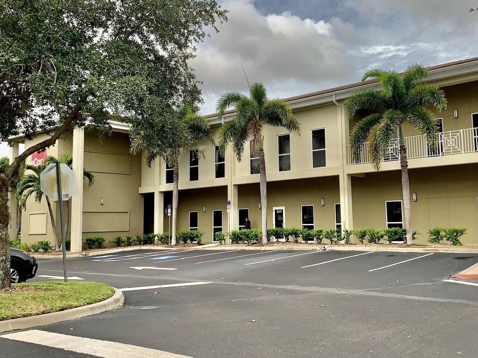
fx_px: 497
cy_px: 168
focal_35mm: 36
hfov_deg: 50.7
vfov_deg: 39.6
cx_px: 306
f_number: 1.8
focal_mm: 4.25
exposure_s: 1/2114
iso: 25
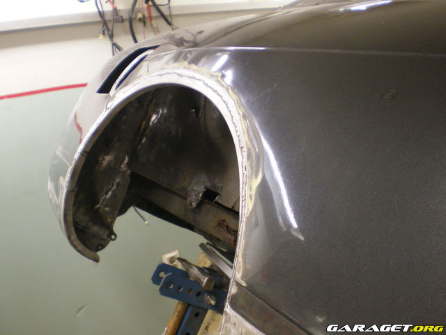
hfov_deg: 49.0
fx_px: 490
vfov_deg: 37.7
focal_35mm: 38
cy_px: 168
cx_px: 223
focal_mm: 6.3
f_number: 3.1
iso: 250
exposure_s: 1/30
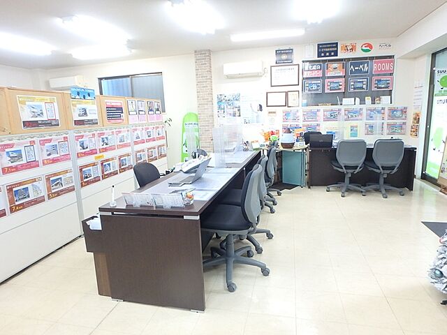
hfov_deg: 79.0
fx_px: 271
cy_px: 168
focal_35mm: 21
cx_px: 224
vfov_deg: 63.4
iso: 400
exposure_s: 1/30
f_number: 3.5
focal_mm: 3.7
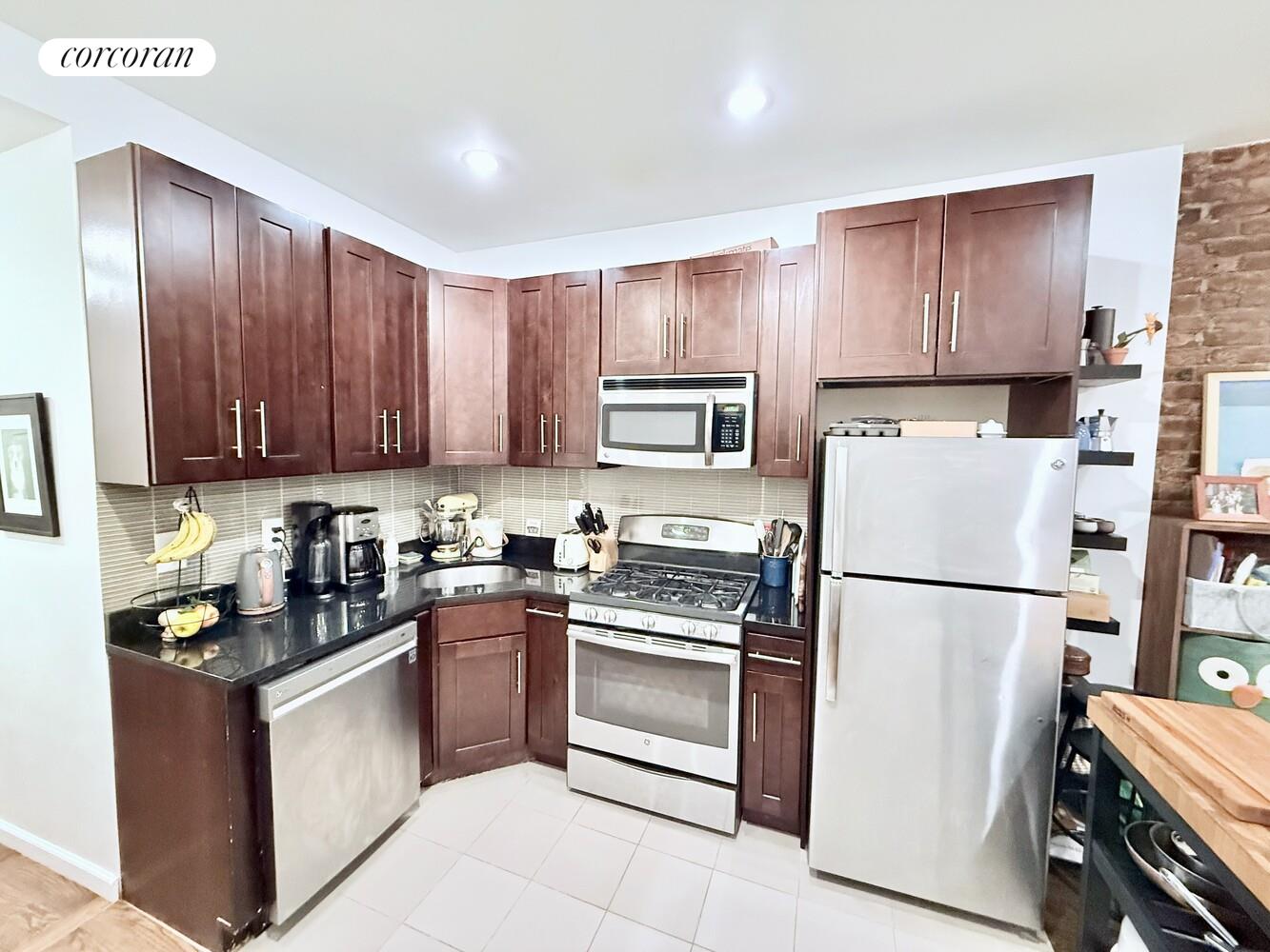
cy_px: 476
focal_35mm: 14
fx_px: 514
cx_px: 635
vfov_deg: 85.7
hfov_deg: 102.1
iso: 1000
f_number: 2.2
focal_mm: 2.22
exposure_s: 1/40
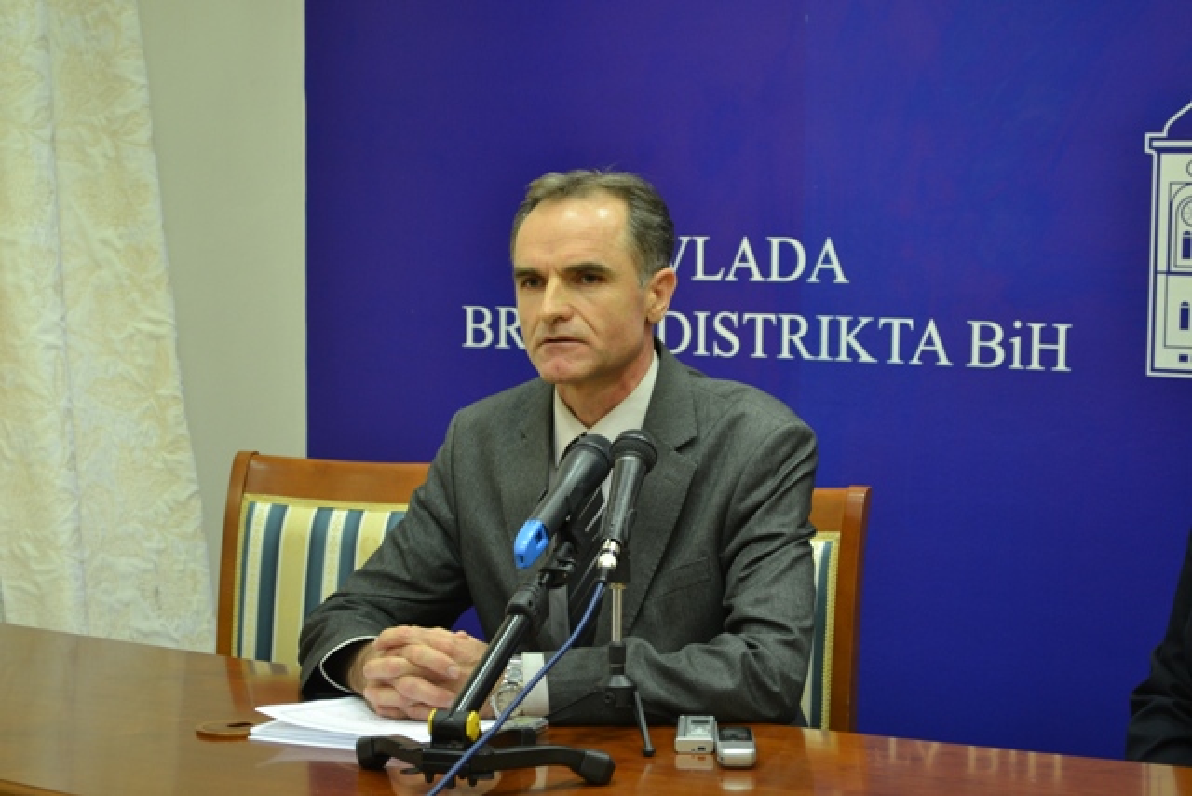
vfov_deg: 18.9
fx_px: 2384
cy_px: 398
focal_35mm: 72
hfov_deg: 28.1
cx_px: 596
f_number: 5.6
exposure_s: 1/15
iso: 560
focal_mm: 48
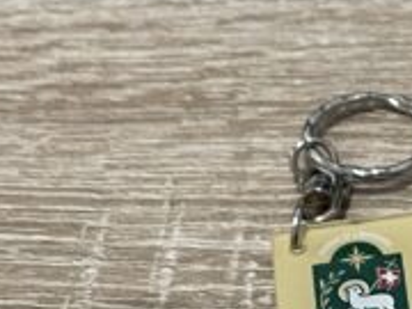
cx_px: 659
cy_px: 483
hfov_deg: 13.0
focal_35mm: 142
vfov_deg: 10.1
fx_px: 1690
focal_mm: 5.1
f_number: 1.6
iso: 160
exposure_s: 1/50
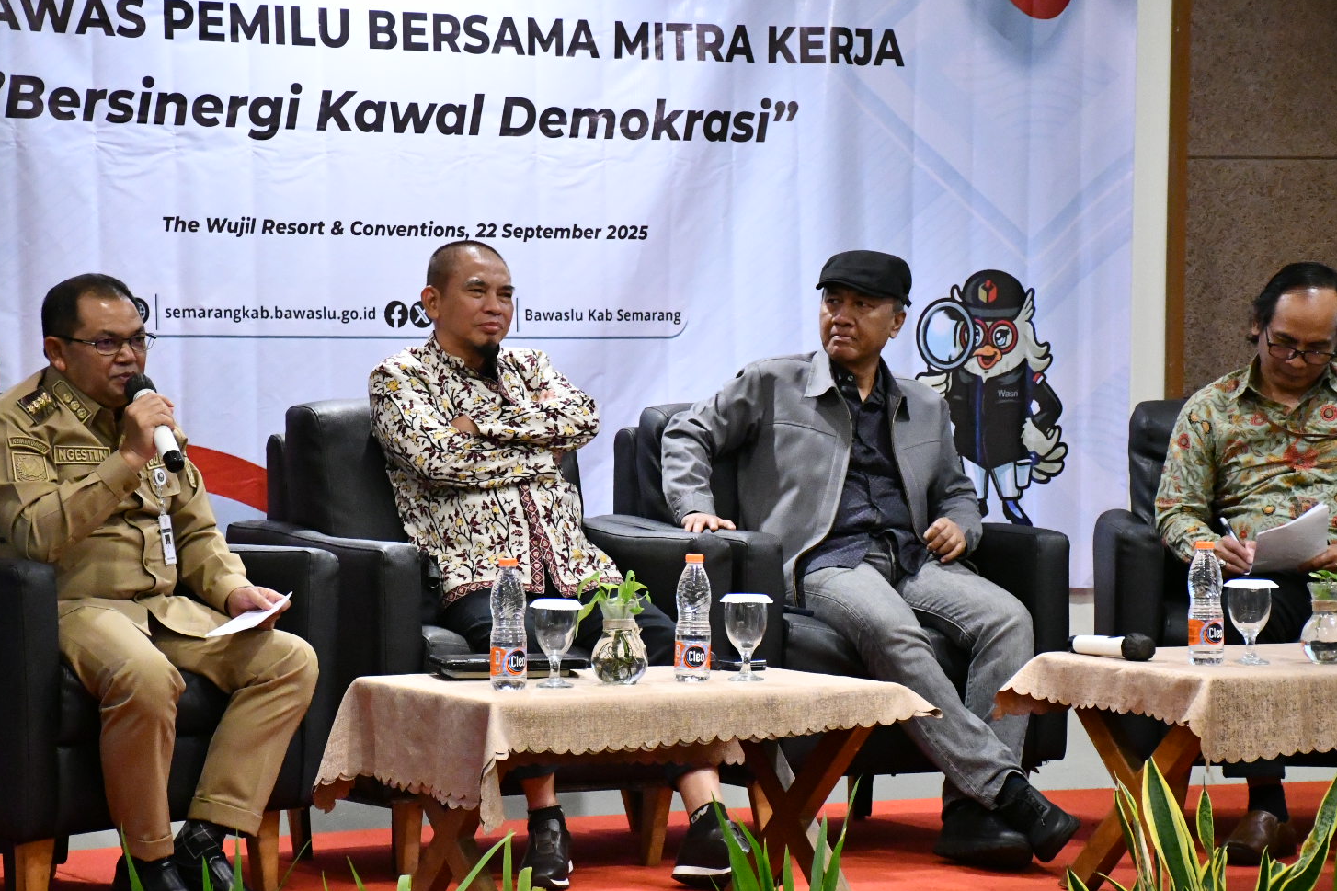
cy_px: 485
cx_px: 659
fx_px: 4344
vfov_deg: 11.7
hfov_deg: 17.5
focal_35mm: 117
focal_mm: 70
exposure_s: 1/80
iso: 10000
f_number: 5
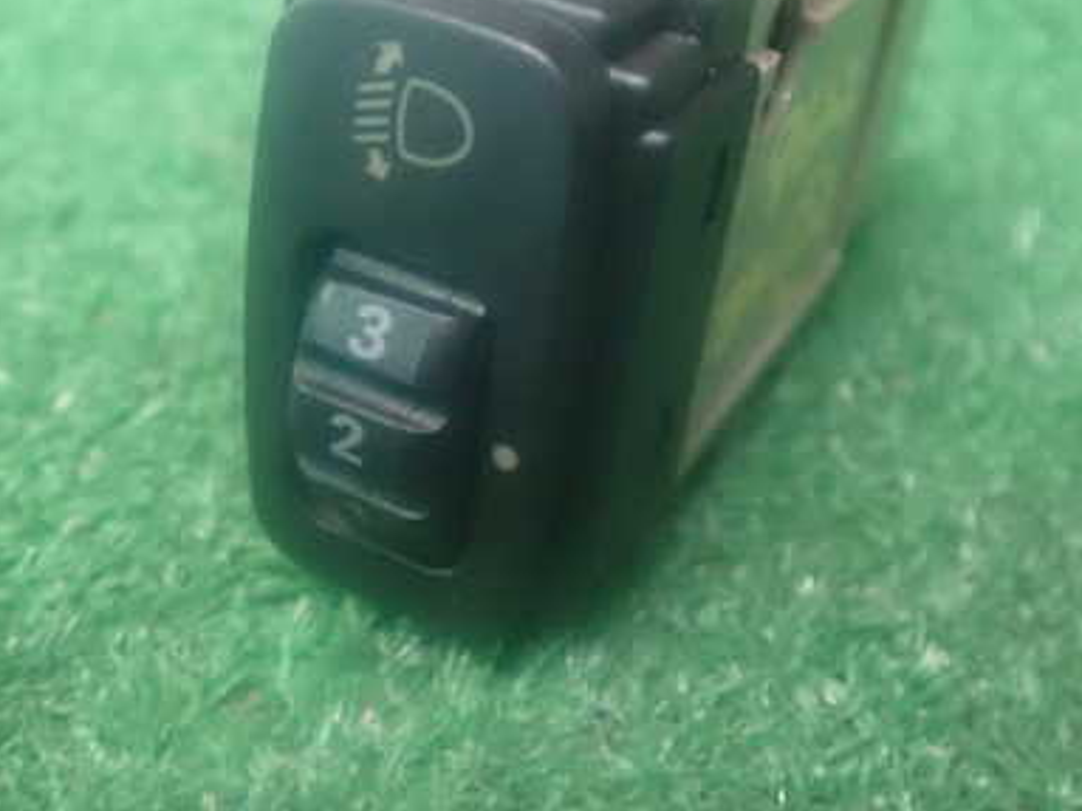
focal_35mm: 47
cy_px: 319
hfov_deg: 40.4
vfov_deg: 30.8
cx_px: 509
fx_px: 1469
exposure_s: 1/30
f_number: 2.3
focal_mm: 5.5
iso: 1600
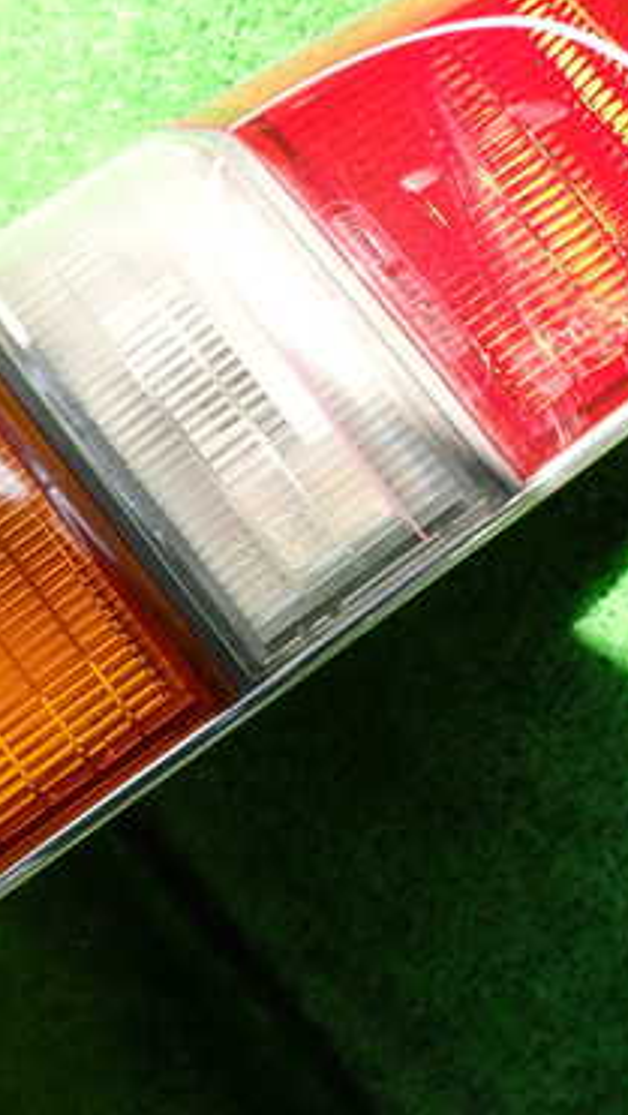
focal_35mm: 44
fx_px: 1301
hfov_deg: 26.4
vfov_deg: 46.3
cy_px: 616
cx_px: 81
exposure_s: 1/250
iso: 100
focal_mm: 4.5
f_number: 2.8
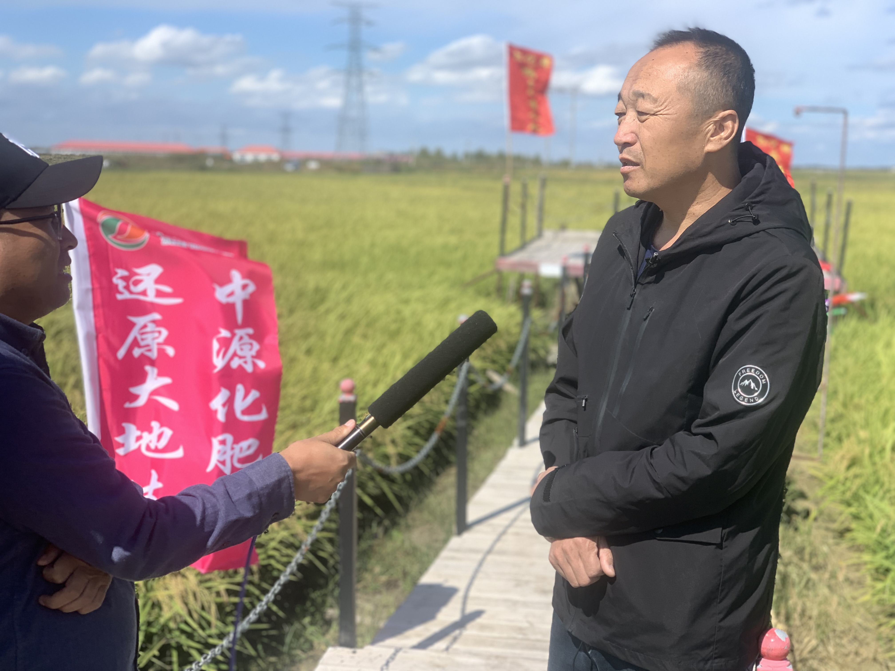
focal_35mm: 52
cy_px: 336
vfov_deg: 28.0
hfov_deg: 36.8
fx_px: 1344
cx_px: 448
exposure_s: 1/1597
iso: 16
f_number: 2.4
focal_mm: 6
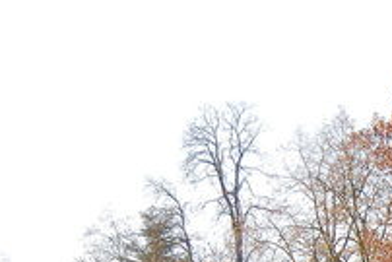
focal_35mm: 125
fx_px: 1362
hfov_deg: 15.8
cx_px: 470
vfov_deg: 10.6
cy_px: 382
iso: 400
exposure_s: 1/320
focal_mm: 28
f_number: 4.2
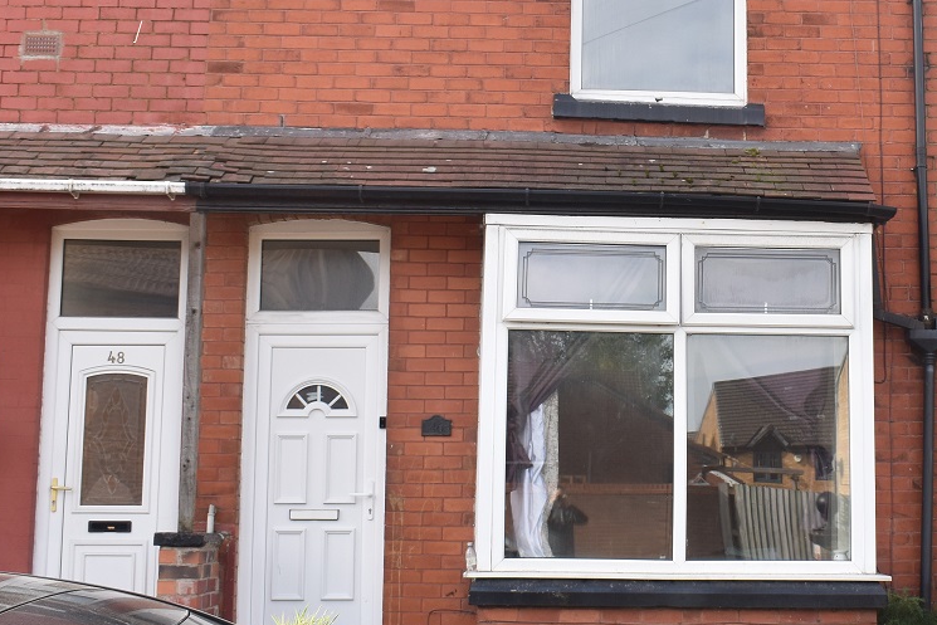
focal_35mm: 58
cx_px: 672
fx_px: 1510
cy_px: 241
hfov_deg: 34.0
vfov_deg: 23.3
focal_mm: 20
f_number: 8
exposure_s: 1/250
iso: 360
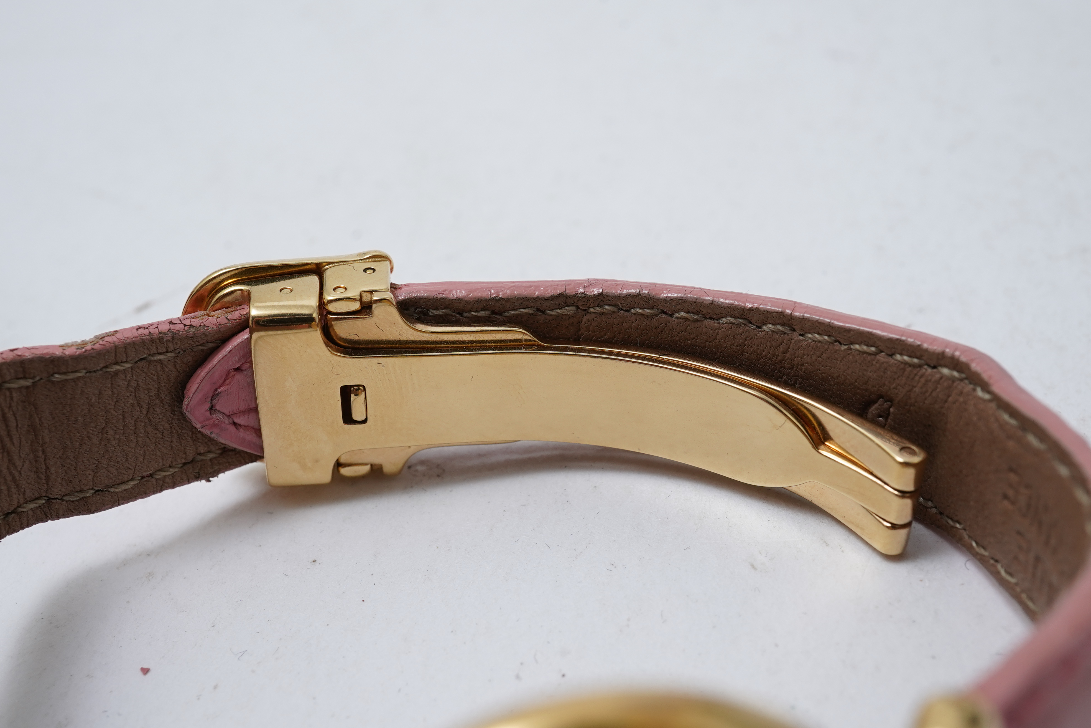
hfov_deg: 43.6
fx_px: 1364
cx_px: 546
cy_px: 364
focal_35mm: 45
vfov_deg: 29.9
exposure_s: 1/125
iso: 400
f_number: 20
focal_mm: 30
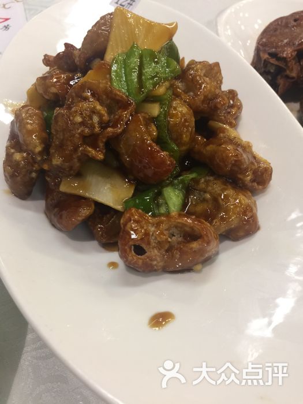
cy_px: 202
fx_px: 338
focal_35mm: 29
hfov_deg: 48.2
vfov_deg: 61.7
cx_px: 152
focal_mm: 4.15
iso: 40
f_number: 2.2
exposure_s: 1/17
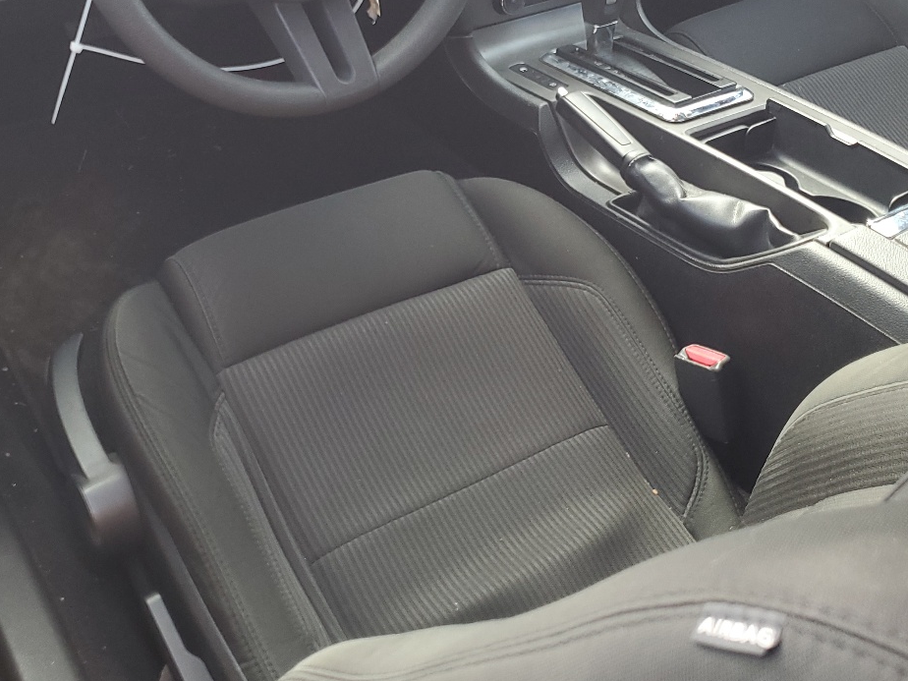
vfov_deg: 31.5
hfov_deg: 42.1
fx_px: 1180
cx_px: 452
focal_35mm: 45
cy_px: 159
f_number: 1.5
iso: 66
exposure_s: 1/120
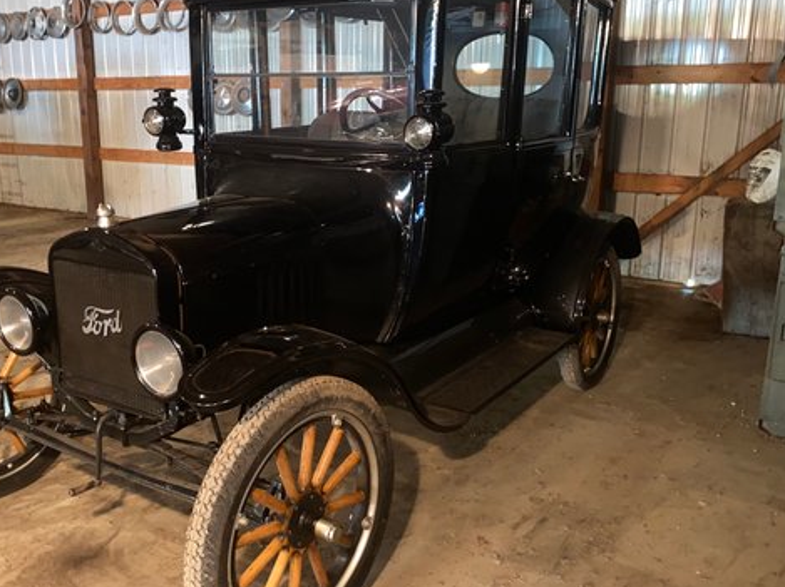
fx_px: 793
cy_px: 297
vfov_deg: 40.6
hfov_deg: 52.3
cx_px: 314
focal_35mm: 35
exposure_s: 1/5
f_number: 1.8
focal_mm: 4.25
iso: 125
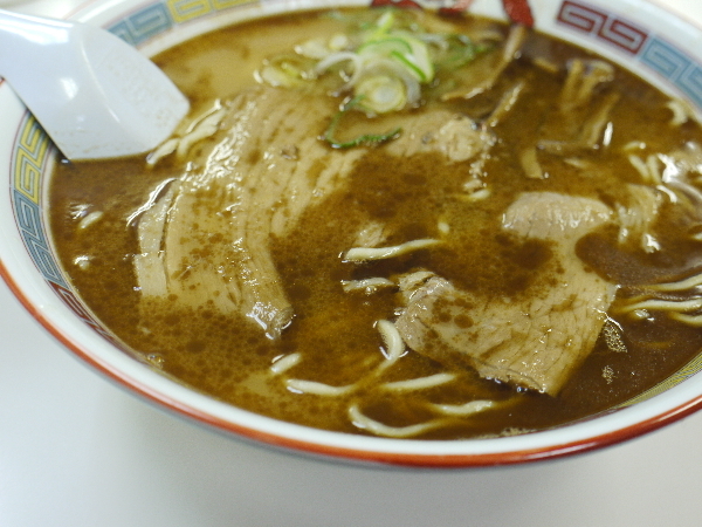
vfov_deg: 29.1
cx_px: 351
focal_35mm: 50
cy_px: 264
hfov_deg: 38.2
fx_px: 1014
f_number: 4.9
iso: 400
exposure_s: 1/30
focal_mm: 25
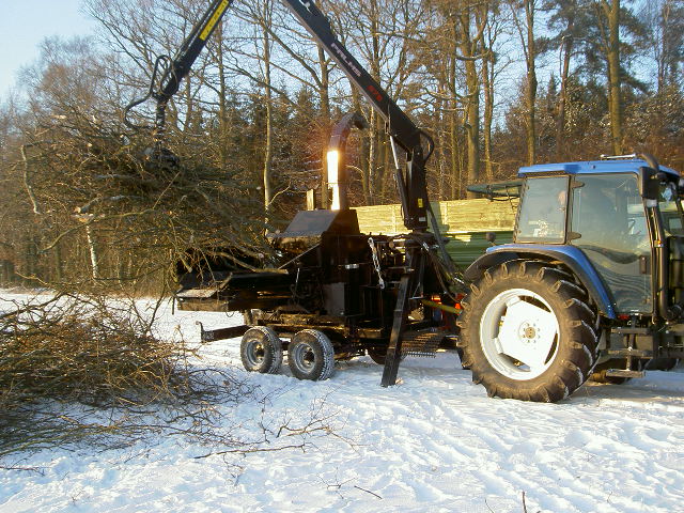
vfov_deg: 36.8
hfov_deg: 47.9
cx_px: 342
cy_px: 256
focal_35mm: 39
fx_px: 771
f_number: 4.7
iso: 100
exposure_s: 1/96.2
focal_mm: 8
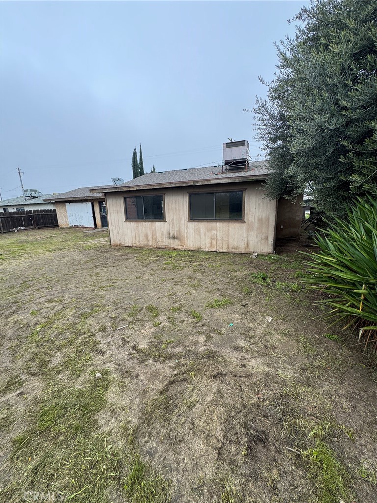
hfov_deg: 85.7
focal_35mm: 14
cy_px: 252
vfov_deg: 102.1
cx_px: 188
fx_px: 203
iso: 40
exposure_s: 1/409
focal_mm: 2.22
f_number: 2.2
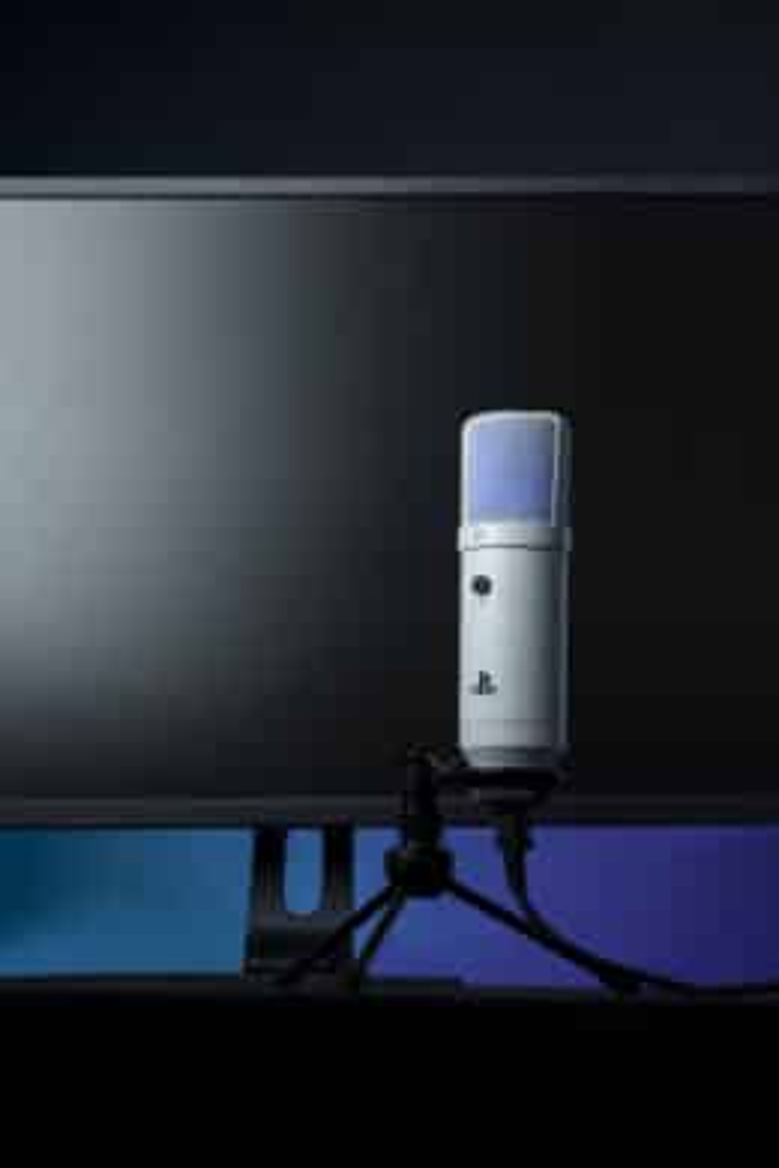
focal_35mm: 69
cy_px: 584
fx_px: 2239
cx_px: 390
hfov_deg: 19.7
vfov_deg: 29.2
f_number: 22
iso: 125
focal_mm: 69
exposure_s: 10
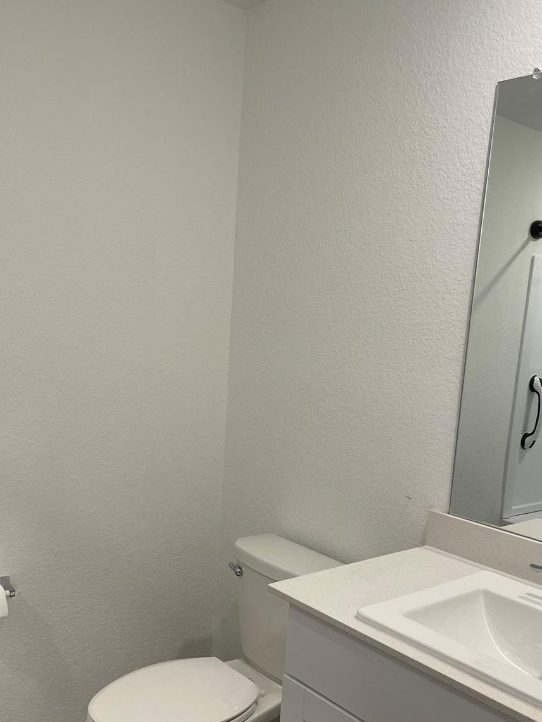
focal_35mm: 35
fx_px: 731
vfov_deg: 52.3
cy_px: 431
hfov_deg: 40.7
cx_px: 271
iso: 80
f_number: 1.6
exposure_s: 1/120
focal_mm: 4.2
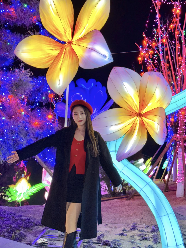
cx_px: 93
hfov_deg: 30.3
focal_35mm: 48
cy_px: 124
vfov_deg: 39.7
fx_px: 344
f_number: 1.78
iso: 64
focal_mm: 6.76
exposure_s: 1/22
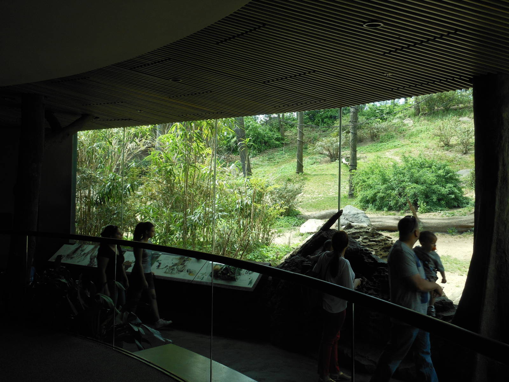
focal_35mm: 33
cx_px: 254
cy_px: 191
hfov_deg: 55.4
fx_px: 485
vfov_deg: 42.9
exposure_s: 1/50
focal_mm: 5.9
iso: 80
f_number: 4
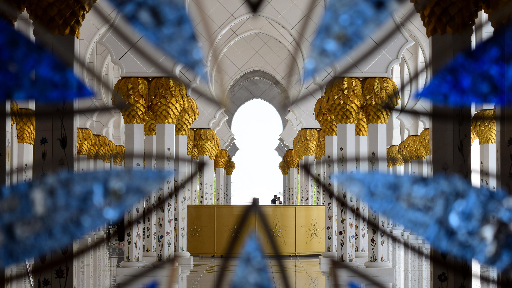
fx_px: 1175
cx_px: 256
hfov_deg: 24.6
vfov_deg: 14.0
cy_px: 158
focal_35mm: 87
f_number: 5.6
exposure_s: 1/250
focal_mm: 55
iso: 200
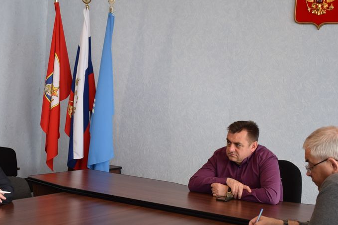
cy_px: 136
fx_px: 610
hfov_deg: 30.6
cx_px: 96
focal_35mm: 65
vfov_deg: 20.9
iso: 400
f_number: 4
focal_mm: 23
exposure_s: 1/60
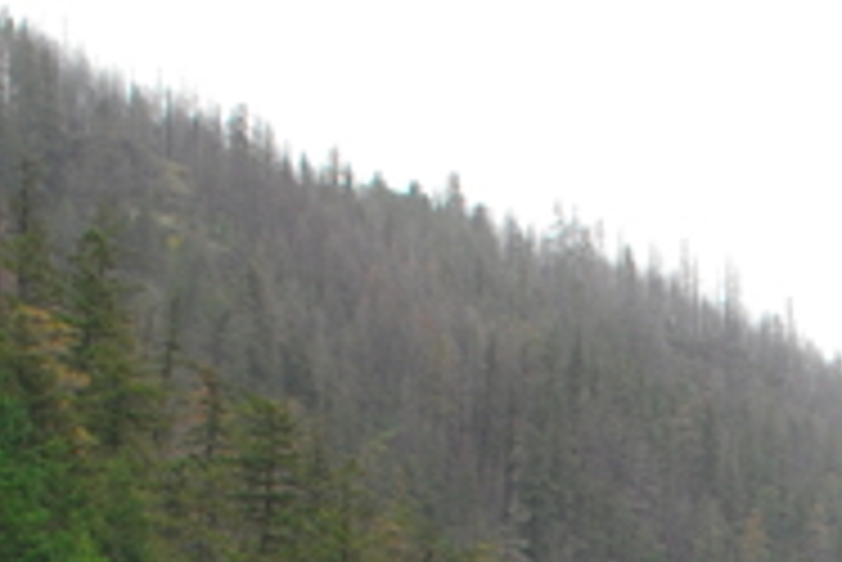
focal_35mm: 154
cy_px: 1158
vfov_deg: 8.4
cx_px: 1432
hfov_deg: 12.4
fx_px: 3605
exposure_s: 1/125
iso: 320
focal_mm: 24
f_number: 5
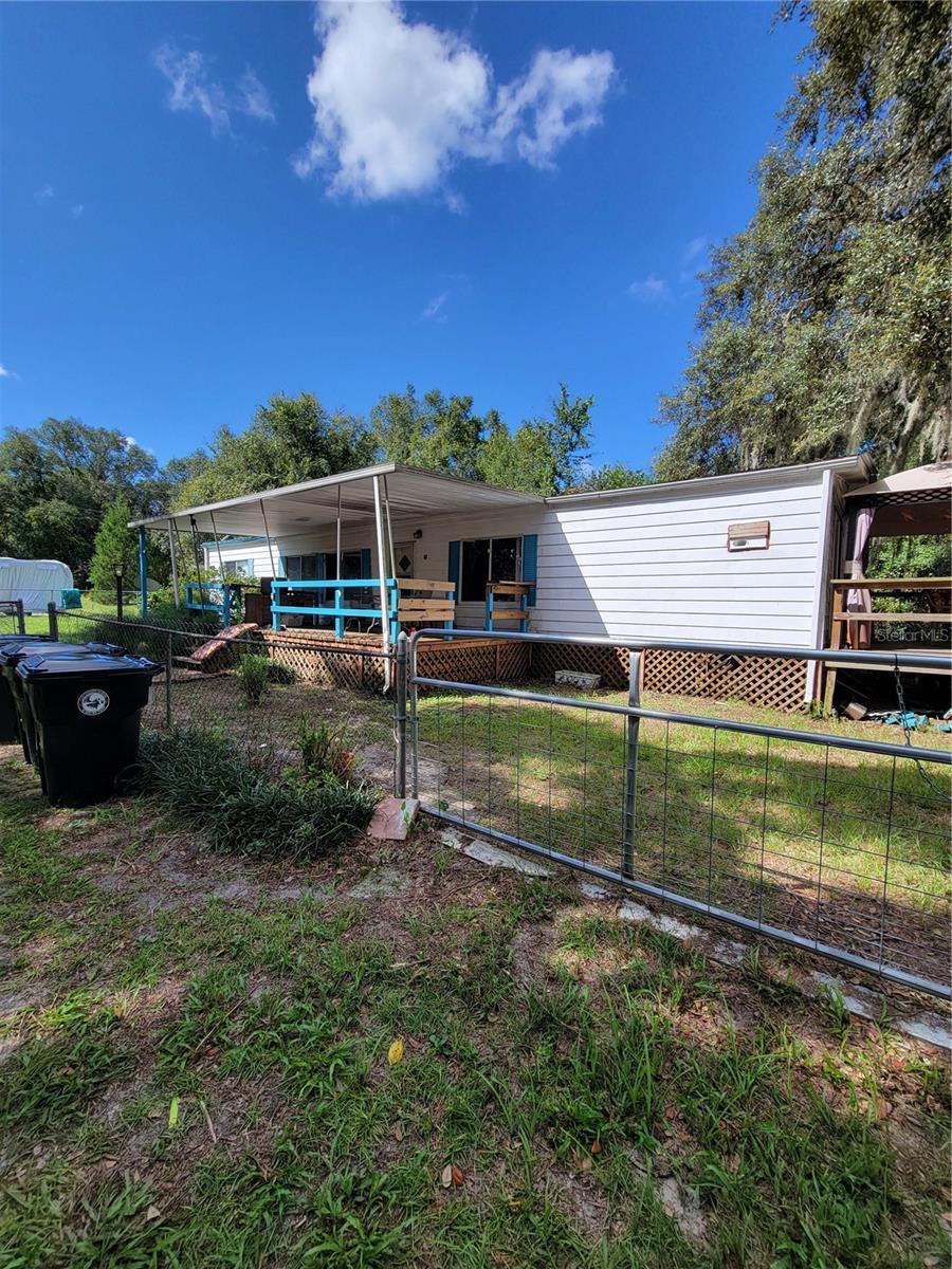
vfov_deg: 106.2
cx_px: 476
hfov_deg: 89.9
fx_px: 477
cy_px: 634
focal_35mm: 13
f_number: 2.2
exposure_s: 1/805
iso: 50
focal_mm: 2.2
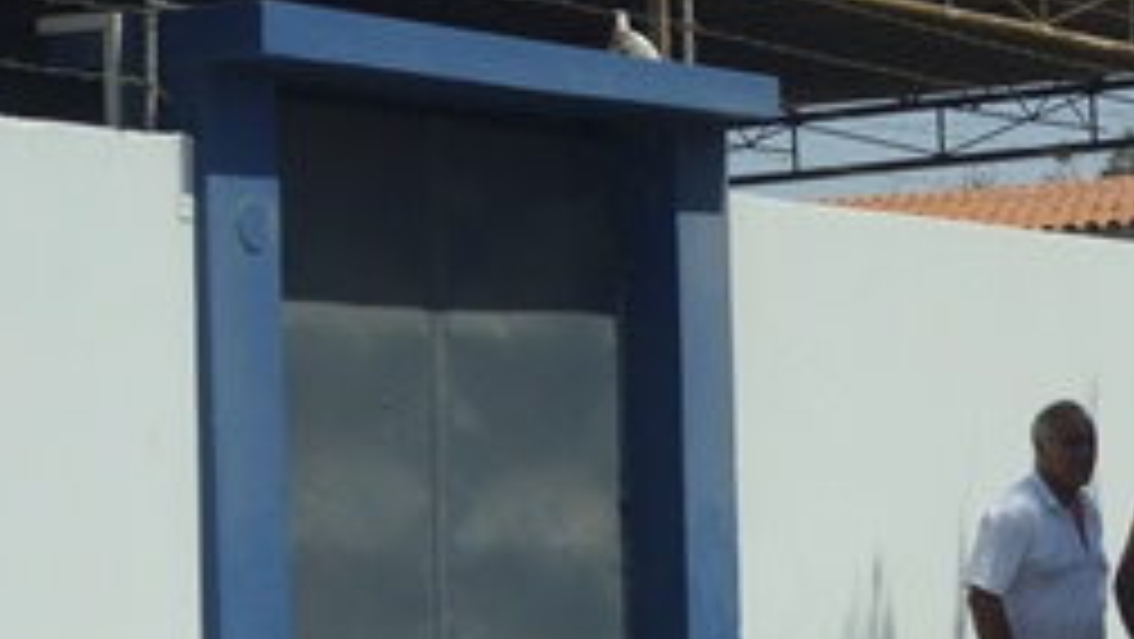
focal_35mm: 151
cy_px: 554
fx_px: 4542
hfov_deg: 14.2
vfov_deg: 8.0
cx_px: 814
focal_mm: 13.9
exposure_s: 1/200
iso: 250
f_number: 16
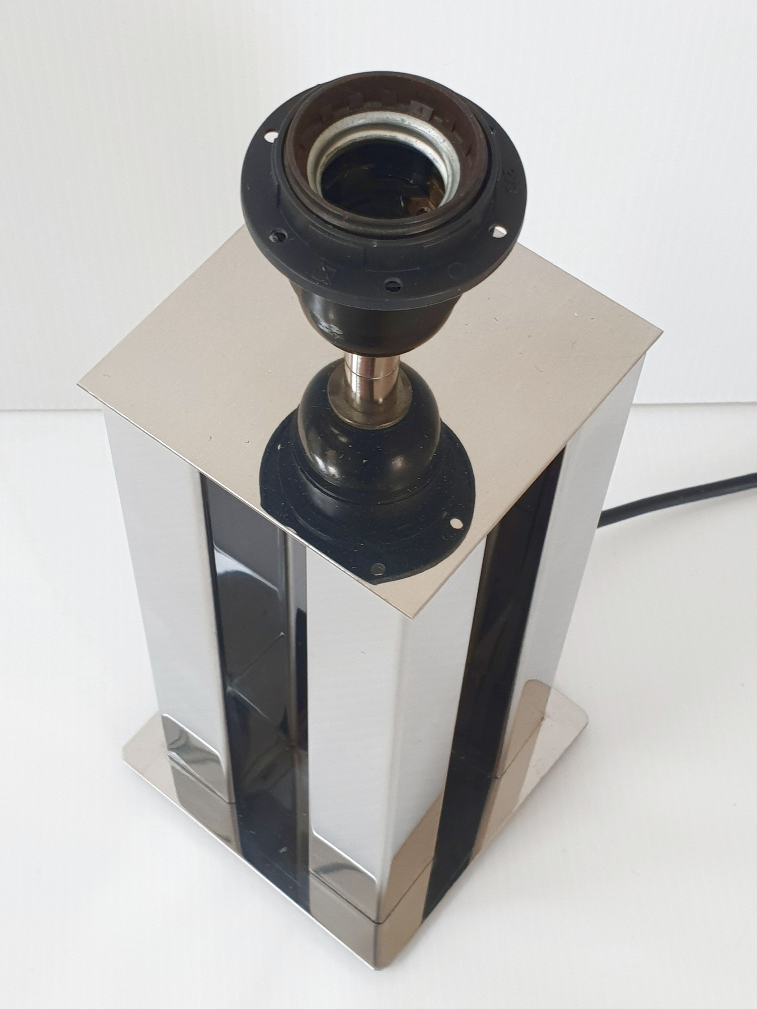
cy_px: 504
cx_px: 378
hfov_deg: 53.1
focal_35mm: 26
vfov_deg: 67.3
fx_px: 758
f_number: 2.4
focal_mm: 4.3
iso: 80
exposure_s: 1/50
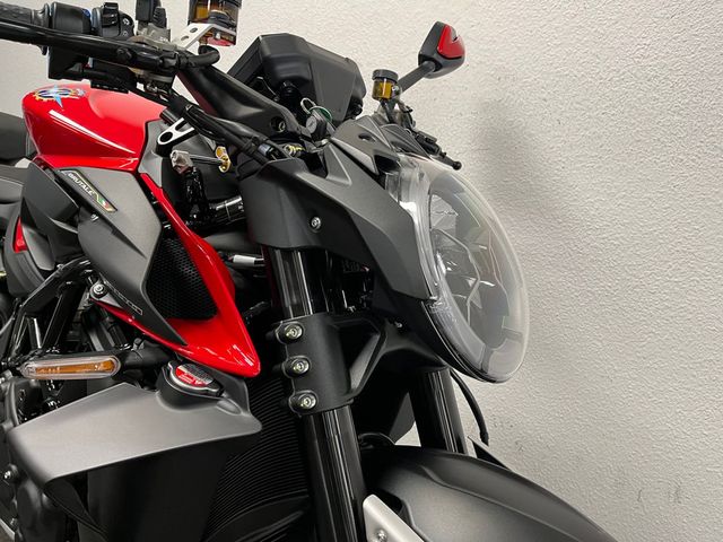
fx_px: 543
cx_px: 362
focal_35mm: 26
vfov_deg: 53.1
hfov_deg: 67.3
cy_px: 271
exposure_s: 1/50
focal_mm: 5.1
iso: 125
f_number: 1.6
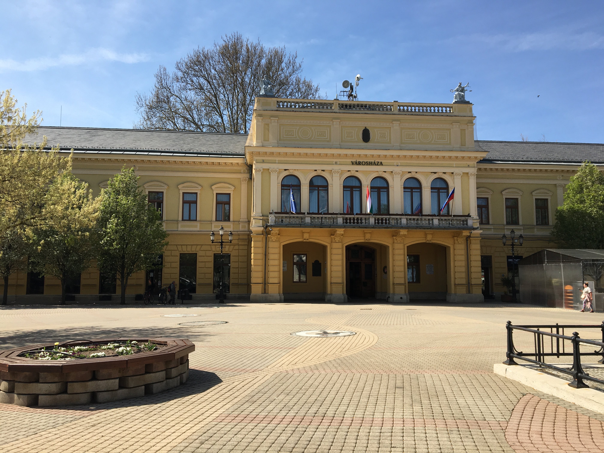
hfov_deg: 61.7
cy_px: 226
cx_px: 302
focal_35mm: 29
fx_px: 506
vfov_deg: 48.2
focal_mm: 4.15
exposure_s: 1/1221
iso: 25
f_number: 2.2
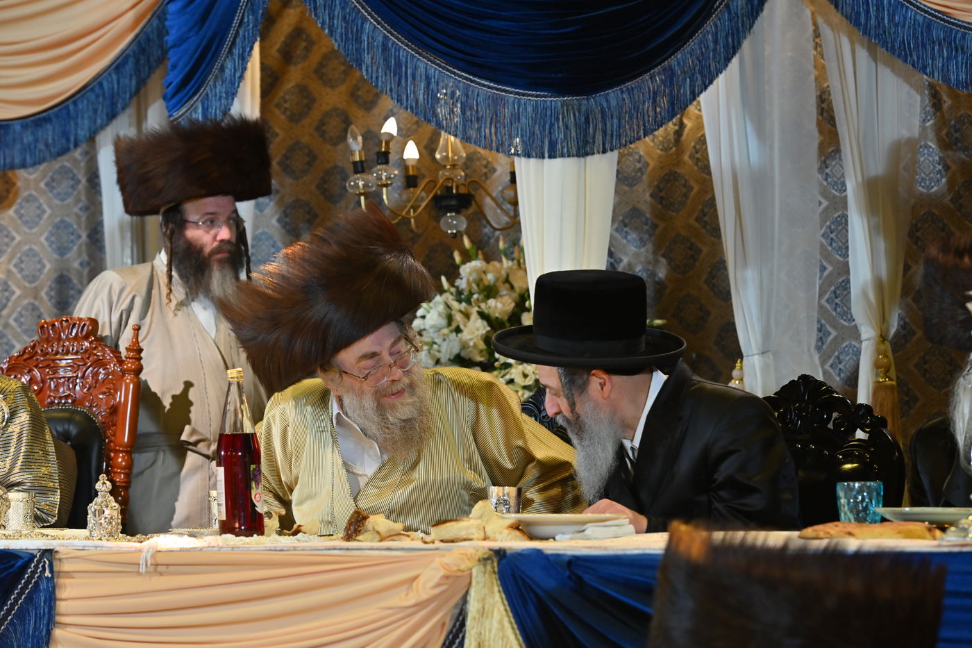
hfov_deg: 18.6
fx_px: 2969
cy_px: 324
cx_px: 486
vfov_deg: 12.4
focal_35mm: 110
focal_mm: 110
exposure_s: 1/200
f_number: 5
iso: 1250
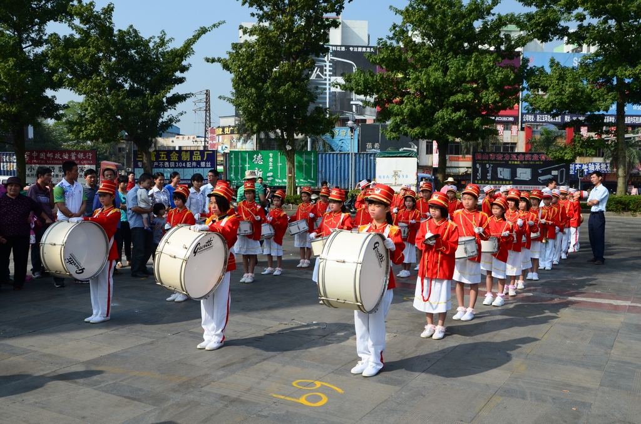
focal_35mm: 33
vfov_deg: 39.8
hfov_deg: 57.3
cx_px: 320
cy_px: 212
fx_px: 586
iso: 250
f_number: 10
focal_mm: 22
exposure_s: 1/320
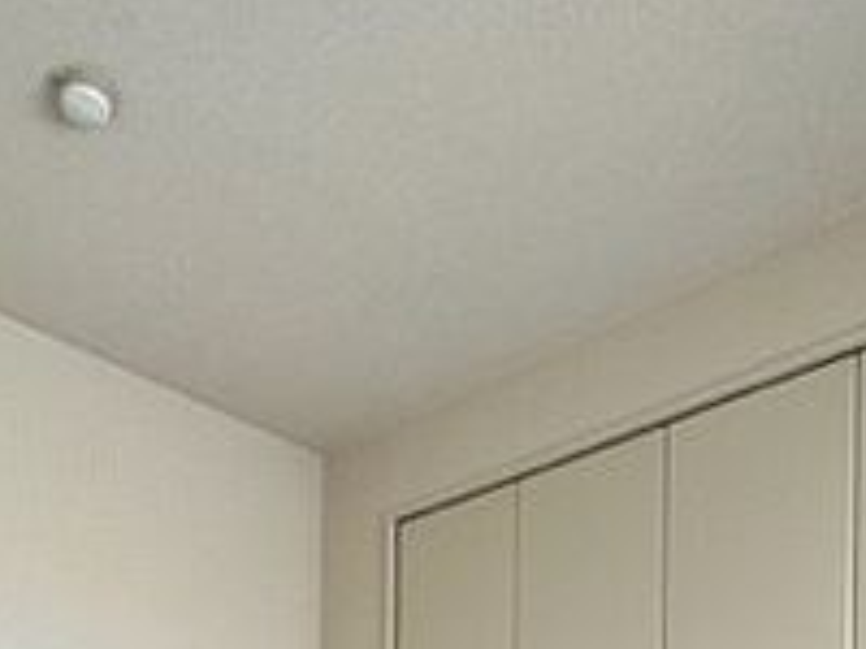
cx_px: 450
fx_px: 1051
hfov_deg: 44.8
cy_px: 935
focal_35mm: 42
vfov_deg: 26.5
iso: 80
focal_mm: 2.22
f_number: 2.2
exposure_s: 1/99
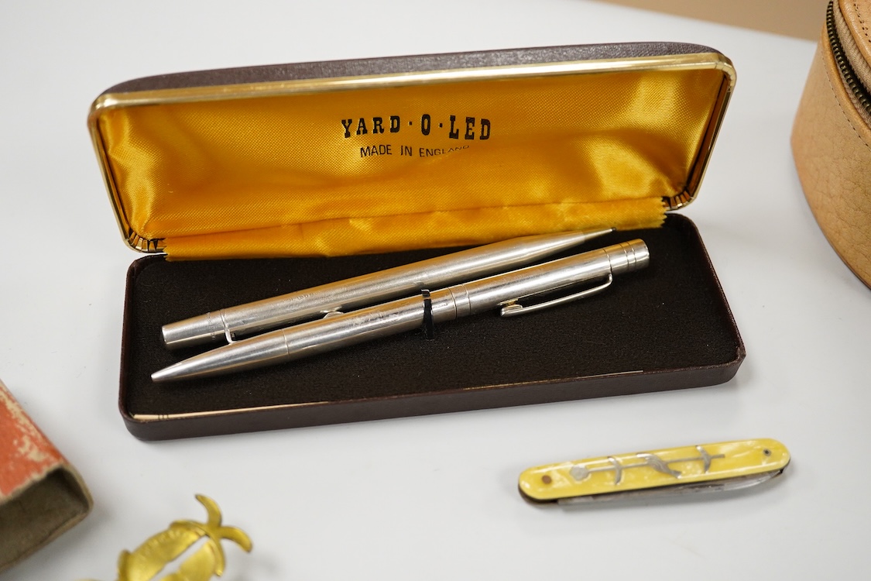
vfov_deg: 29.9
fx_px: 1089
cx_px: 436
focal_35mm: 45
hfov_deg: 43.6
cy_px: 290
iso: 2500
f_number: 3.5
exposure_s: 1/500
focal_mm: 30
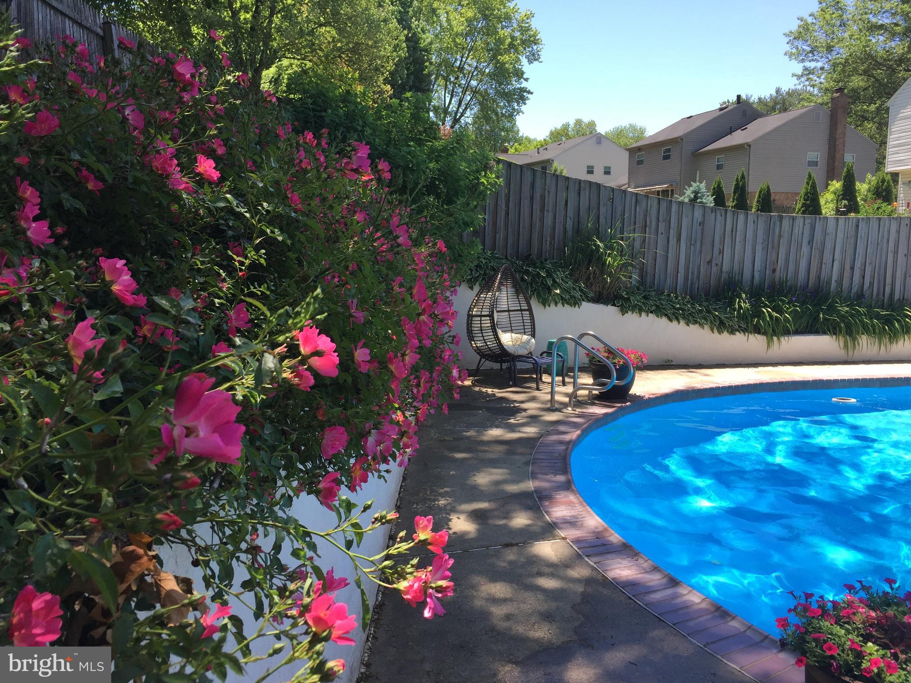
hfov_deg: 61.7
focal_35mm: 29
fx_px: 763
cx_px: 456
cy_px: 342
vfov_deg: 48.2
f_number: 2.2
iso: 32
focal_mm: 4.15
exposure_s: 1/638
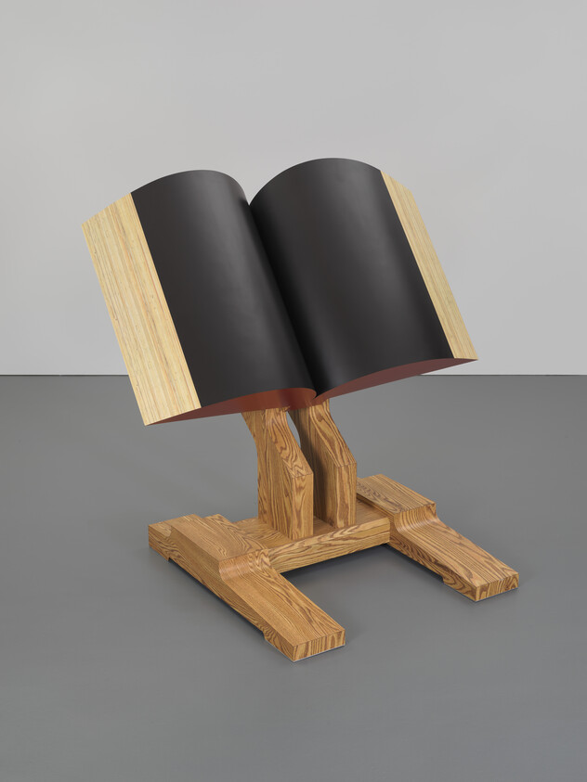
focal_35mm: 51
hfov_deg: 28.6
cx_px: 294
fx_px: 1153
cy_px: 391
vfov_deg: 37.5
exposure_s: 1/125
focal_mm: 80
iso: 100
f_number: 16
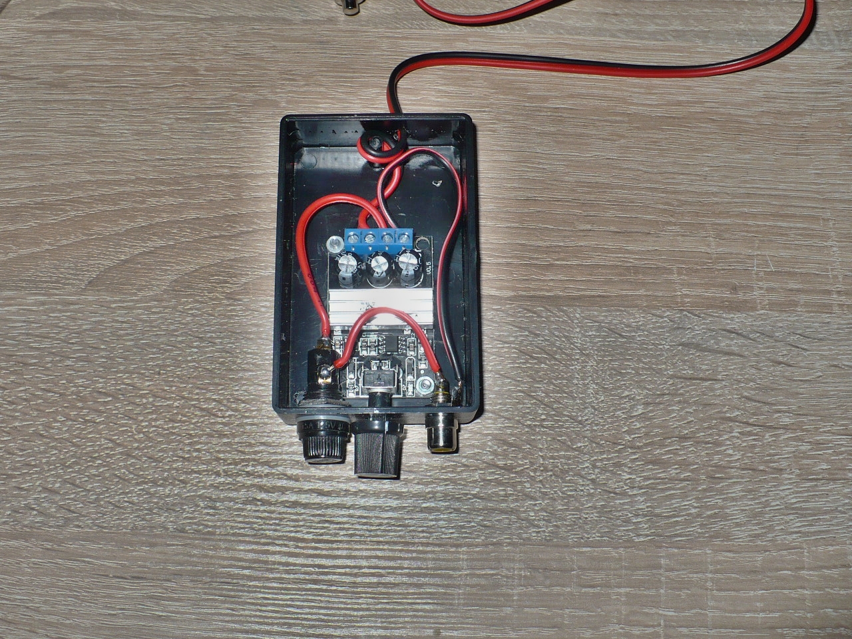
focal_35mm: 43
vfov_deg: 33.6
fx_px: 1058
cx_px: 426
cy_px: 320
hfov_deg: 43.9
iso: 100
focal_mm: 6.1
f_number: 2.8
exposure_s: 1/30
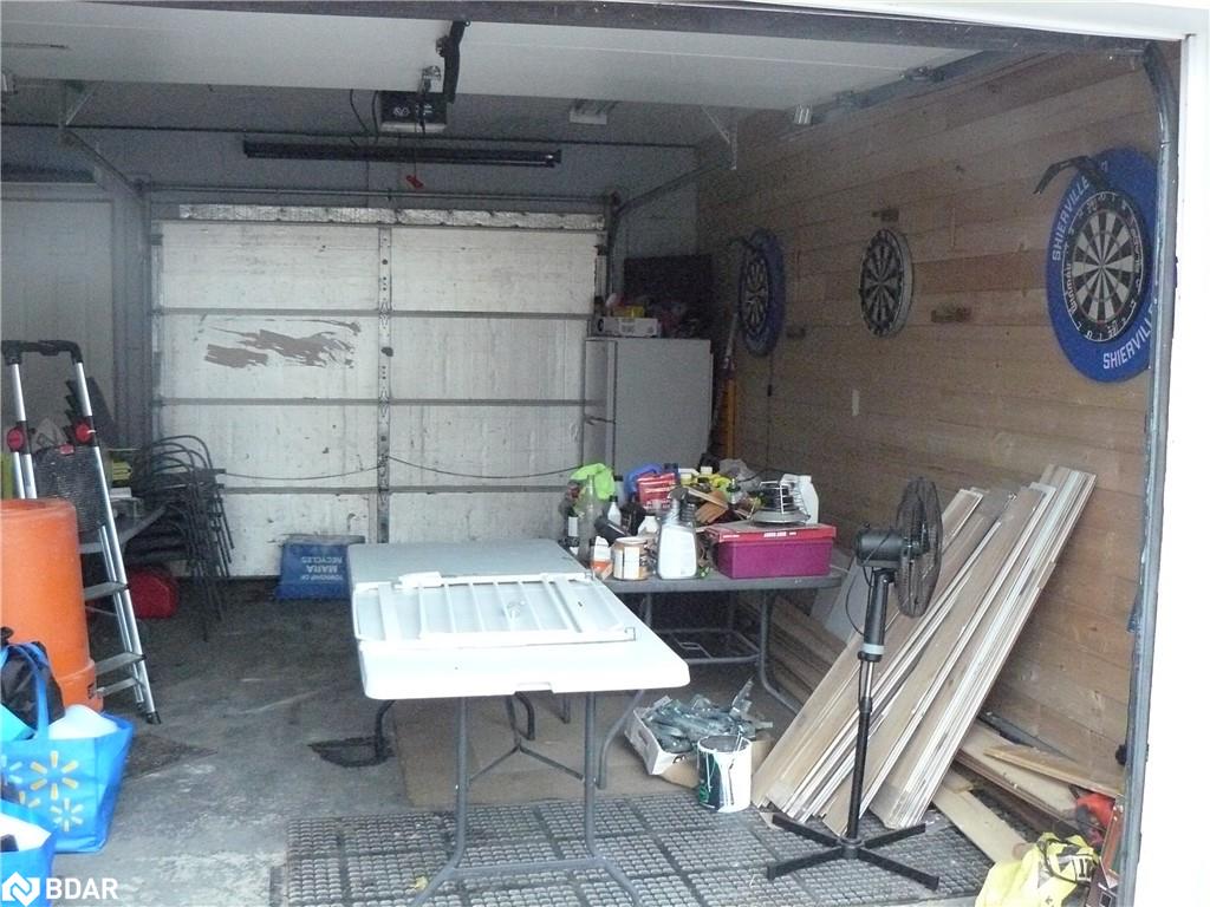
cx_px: 605
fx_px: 1258
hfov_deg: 51.4
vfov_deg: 39.7
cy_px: 454
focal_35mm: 36
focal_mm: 6
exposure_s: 1/125
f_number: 2.8
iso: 800
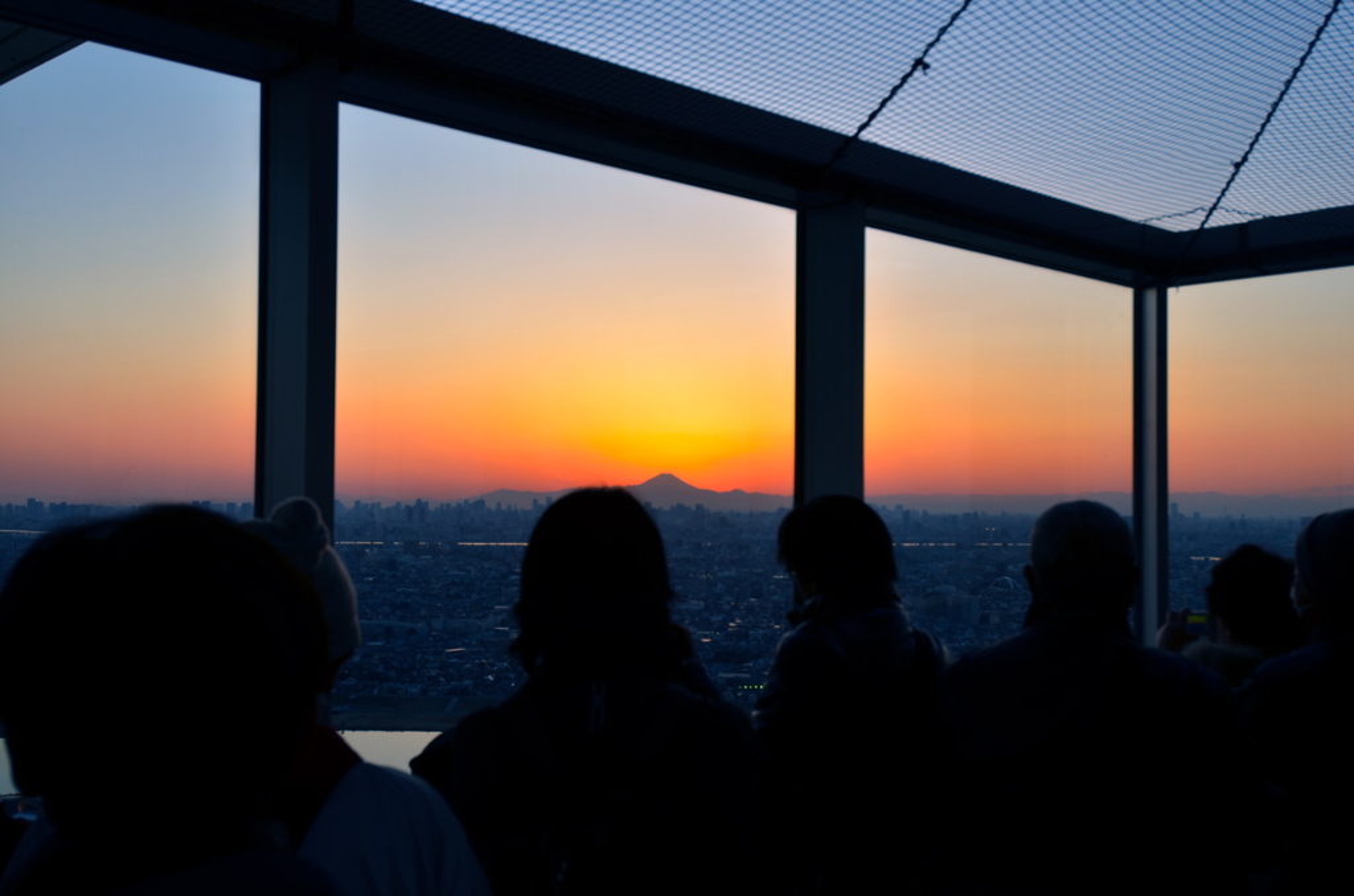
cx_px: 677
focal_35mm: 36
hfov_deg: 53.2
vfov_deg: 36.7
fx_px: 1351
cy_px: 448
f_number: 5.6
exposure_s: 1/125
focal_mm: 24
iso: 100
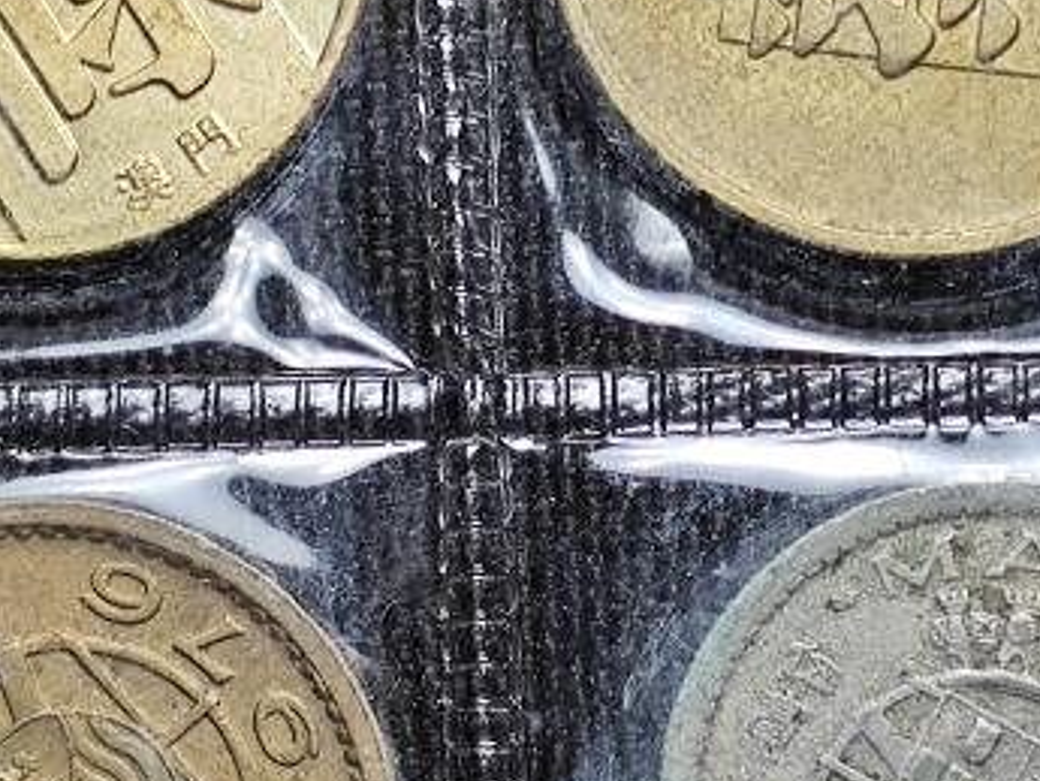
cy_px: 332
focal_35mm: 199
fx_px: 5981
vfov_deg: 7.5
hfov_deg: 9.9
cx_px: 705
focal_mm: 5.84
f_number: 1.6
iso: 100
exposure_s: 1/100
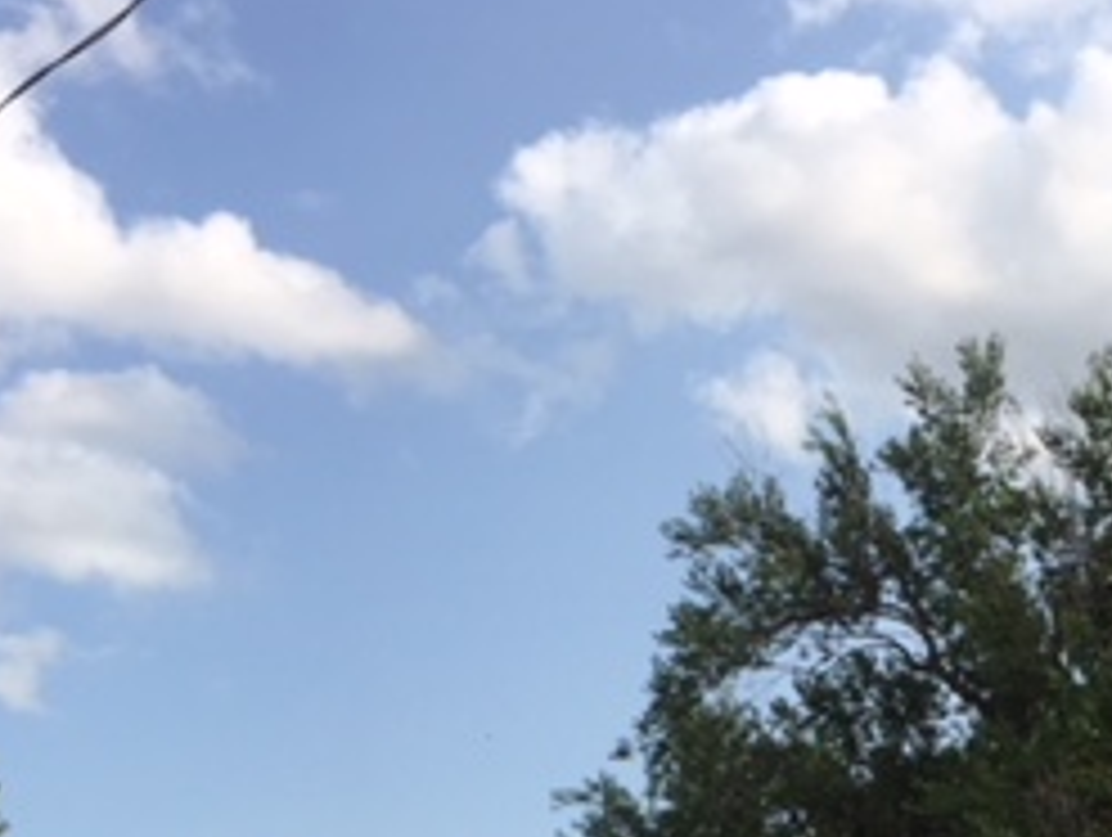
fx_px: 2413
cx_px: 896
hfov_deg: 25.5
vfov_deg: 18.7
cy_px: 981
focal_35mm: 75
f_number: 2.2
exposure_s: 1/1721
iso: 32
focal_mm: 4.15
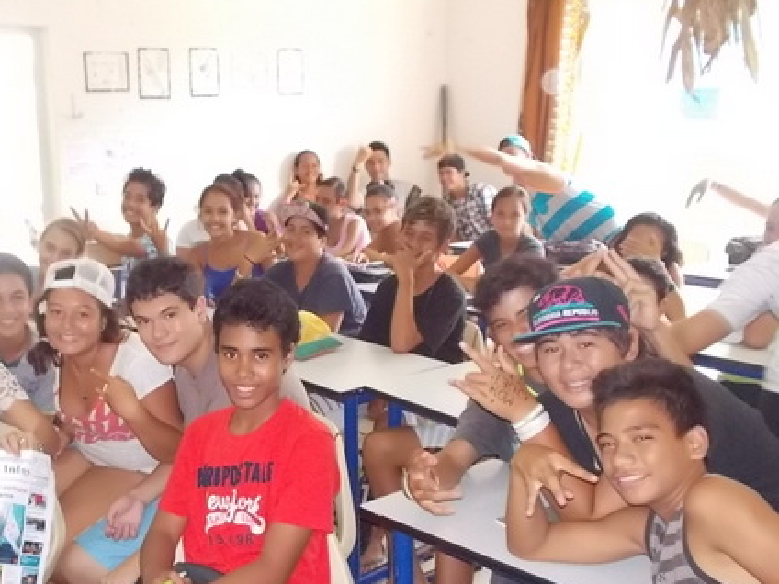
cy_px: 373
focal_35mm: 41
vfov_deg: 34.9
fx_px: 923
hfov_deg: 44.7
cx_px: 230
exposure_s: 1/25
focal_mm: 4.1
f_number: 3.3
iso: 400
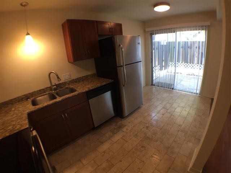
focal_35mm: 29
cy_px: 86
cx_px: 116
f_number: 2.2
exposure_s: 1/30
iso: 80
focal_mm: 4.15
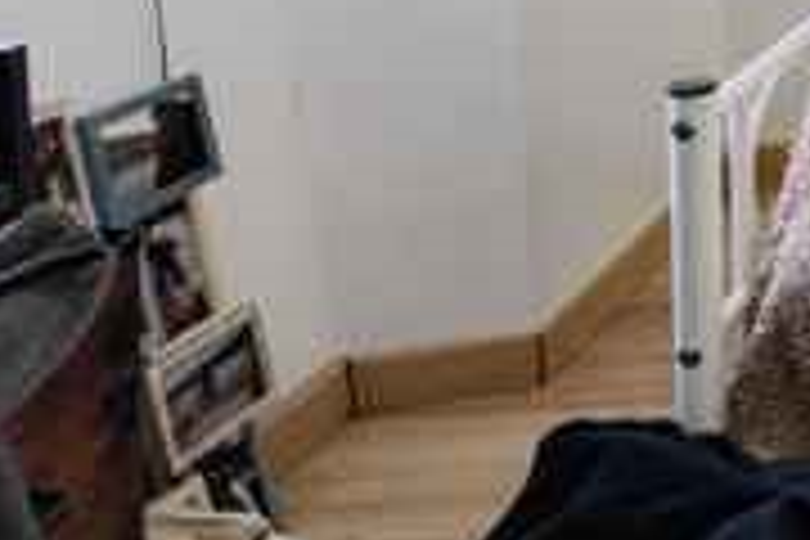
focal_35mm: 71
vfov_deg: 17.1
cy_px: -304
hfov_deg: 18.7
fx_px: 1597
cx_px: 1606
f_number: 8
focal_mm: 16
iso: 800
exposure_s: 1/6
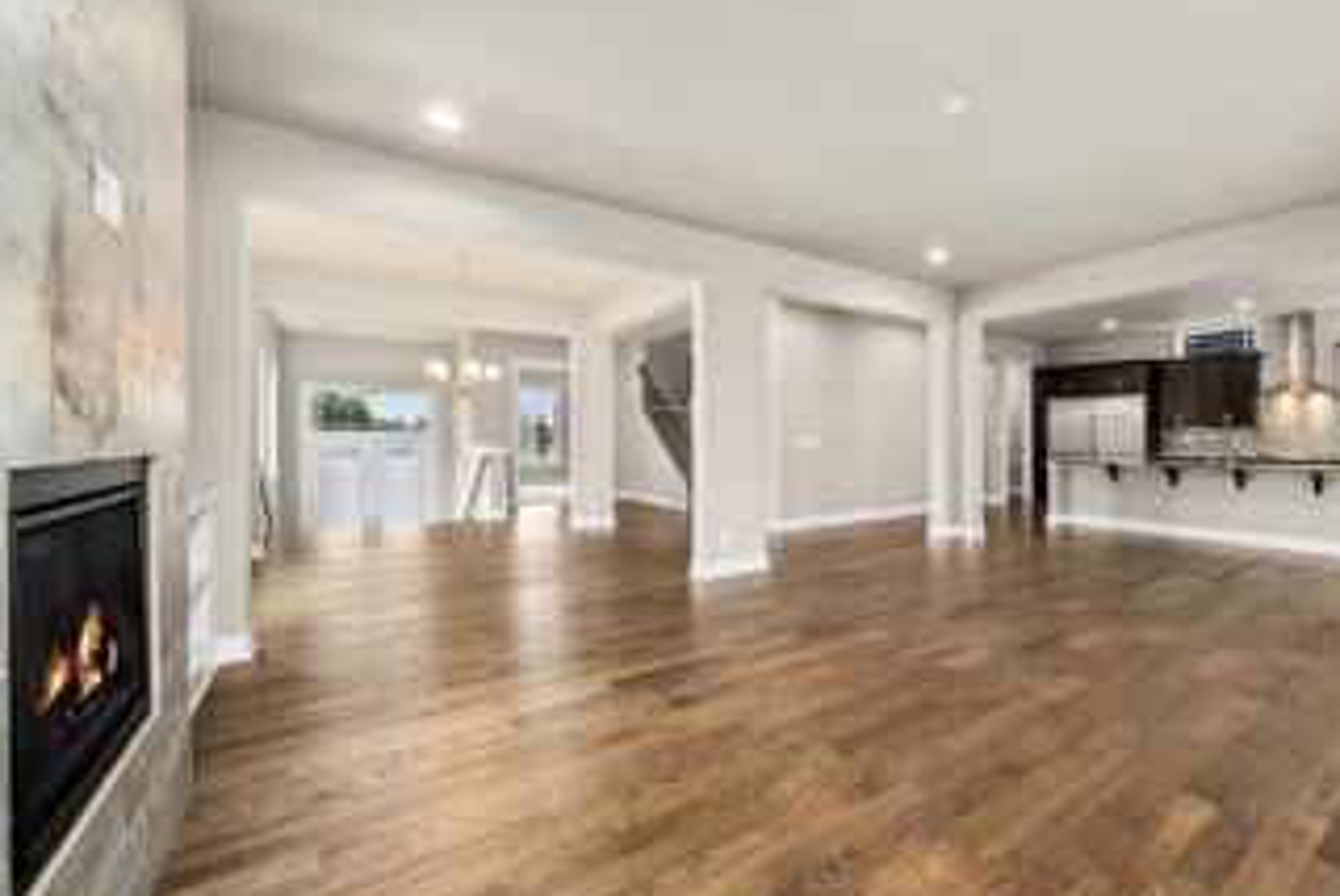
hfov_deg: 98.6
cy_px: 438
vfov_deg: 77.4
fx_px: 559
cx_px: 821
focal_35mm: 15
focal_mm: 12
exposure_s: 1/60
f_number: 6.3
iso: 1000
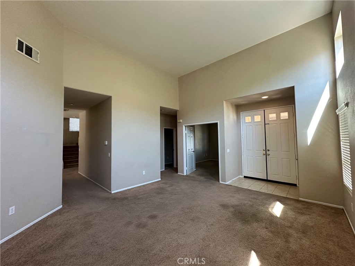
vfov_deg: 85.7
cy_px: 133
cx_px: 178
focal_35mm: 14
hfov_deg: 102.1
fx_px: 144
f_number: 2.2
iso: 320
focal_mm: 2.22
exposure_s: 1/120
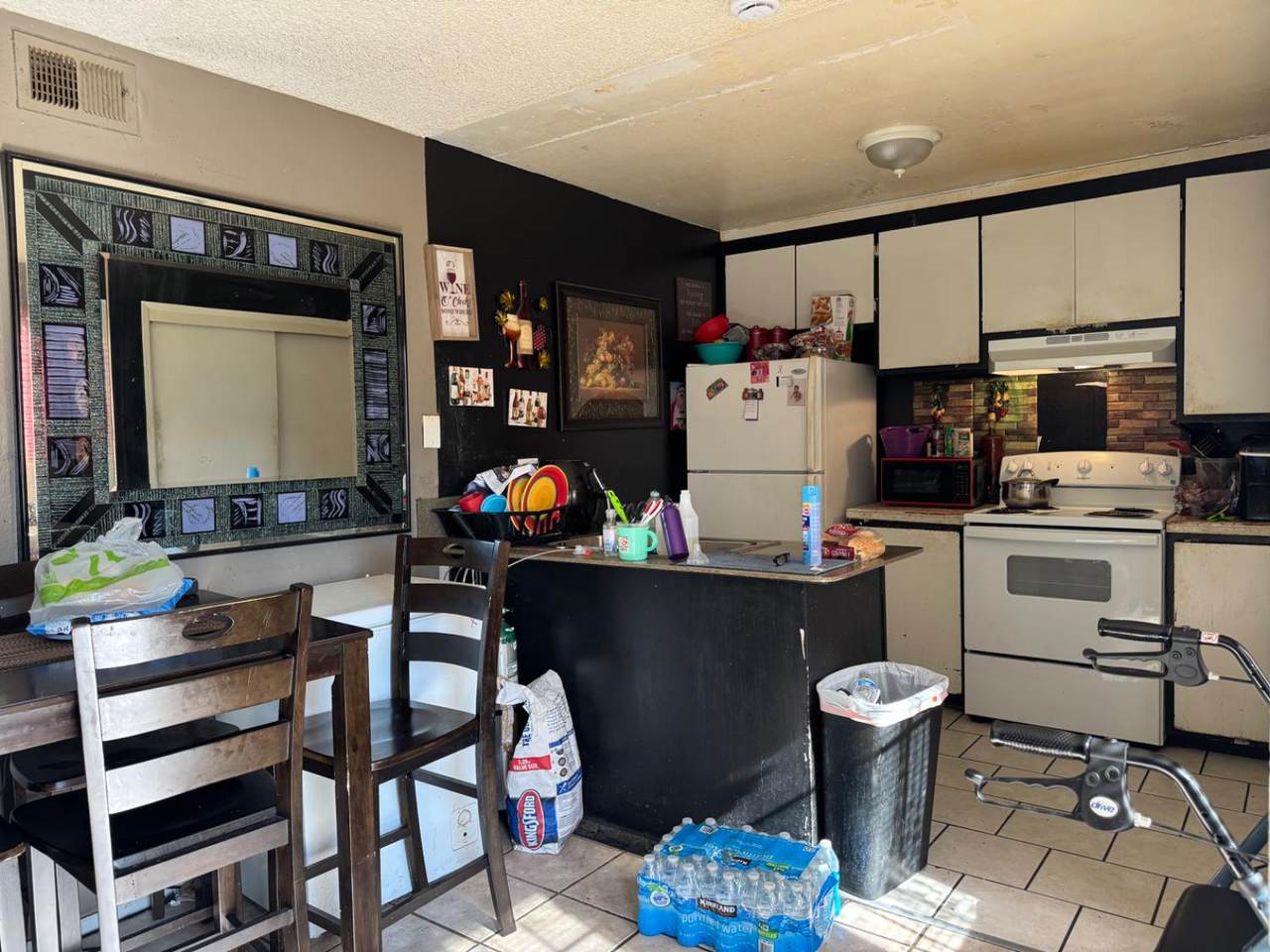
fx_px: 881
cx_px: 635
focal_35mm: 24
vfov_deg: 56.8
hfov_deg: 71.6
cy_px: 476
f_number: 1.78
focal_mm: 6.76
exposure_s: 1/81
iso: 200
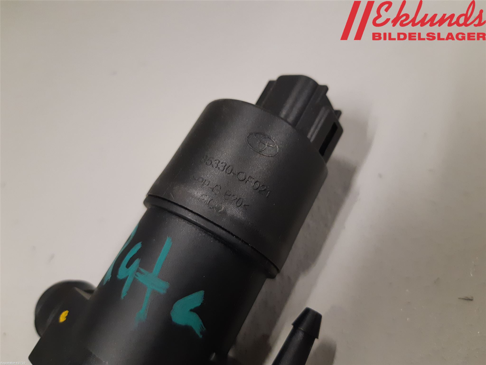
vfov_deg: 53.1
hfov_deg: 67.3
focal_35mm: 26
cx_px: 243
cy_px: 182
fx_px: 365
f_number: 1.7
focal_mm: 3.93
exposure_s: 1/50
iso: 250
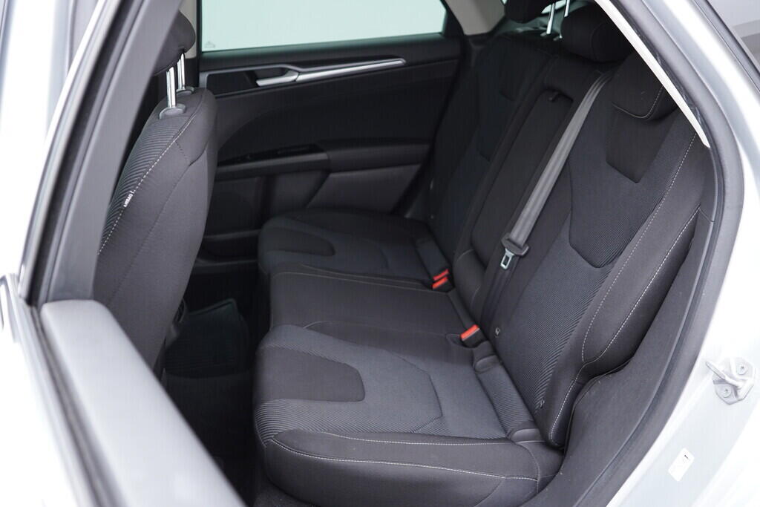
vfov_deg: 36.9
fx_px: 760
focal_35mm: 36
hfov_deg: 53.1
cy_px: 254
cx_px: 380
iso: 400
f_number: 2.8
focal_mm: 24
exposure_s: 1/40
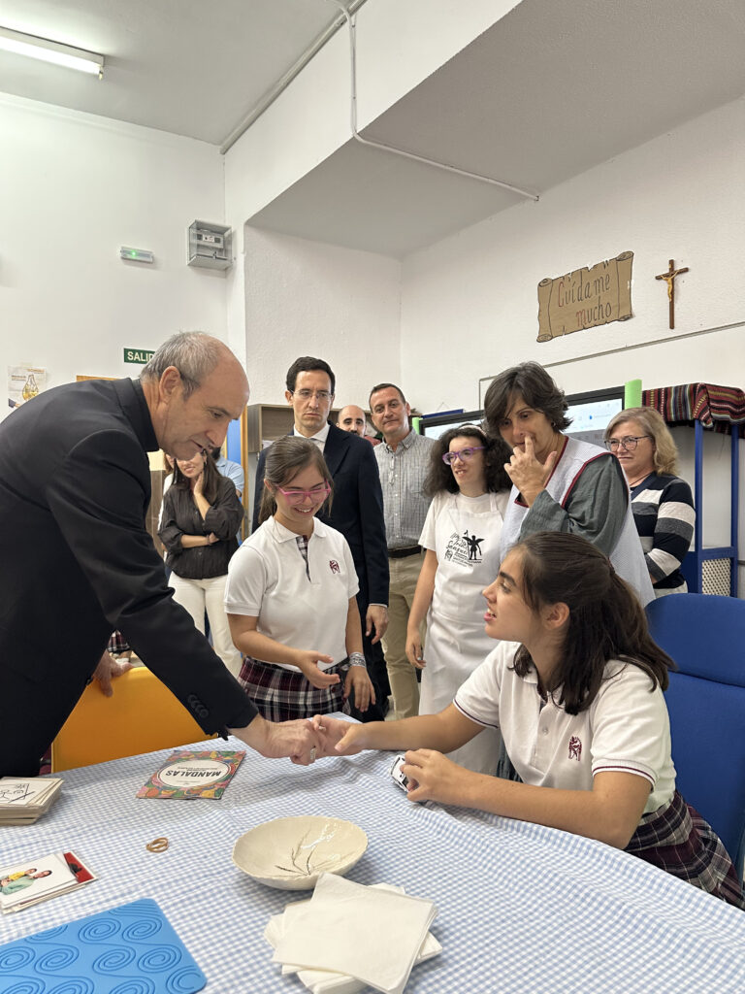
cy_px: 497
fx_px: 689
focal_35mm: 24
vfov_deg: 71.6
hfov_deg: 56.8
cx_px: 372
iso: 250
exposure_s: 1/50
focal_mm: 6.86
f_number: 1.78
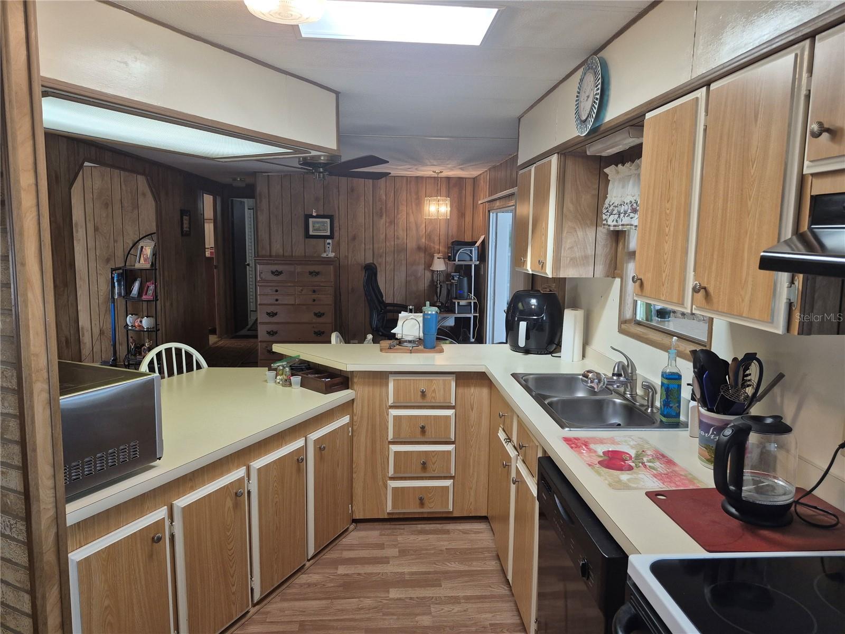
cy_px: 317
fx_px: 561
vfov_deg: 58.9
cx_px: 422
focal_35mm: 23
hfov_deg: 73.9
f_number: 1.8
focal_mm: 5.4
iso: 200
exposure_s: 1/120
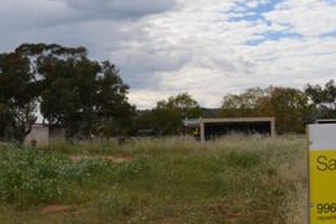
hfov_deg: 28.4
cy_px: 156
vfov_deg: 19.1
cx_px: 158
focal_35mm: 71
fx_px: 663
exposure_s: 1/200
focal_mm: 26
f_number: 9
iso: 100
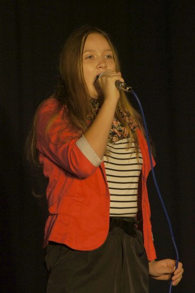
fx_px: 2198
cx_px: 98
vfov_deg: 7.6
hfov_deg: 5.1
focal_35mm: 270
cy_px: 146
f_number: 5.6
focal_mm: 180
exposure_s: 1/200
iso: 1600
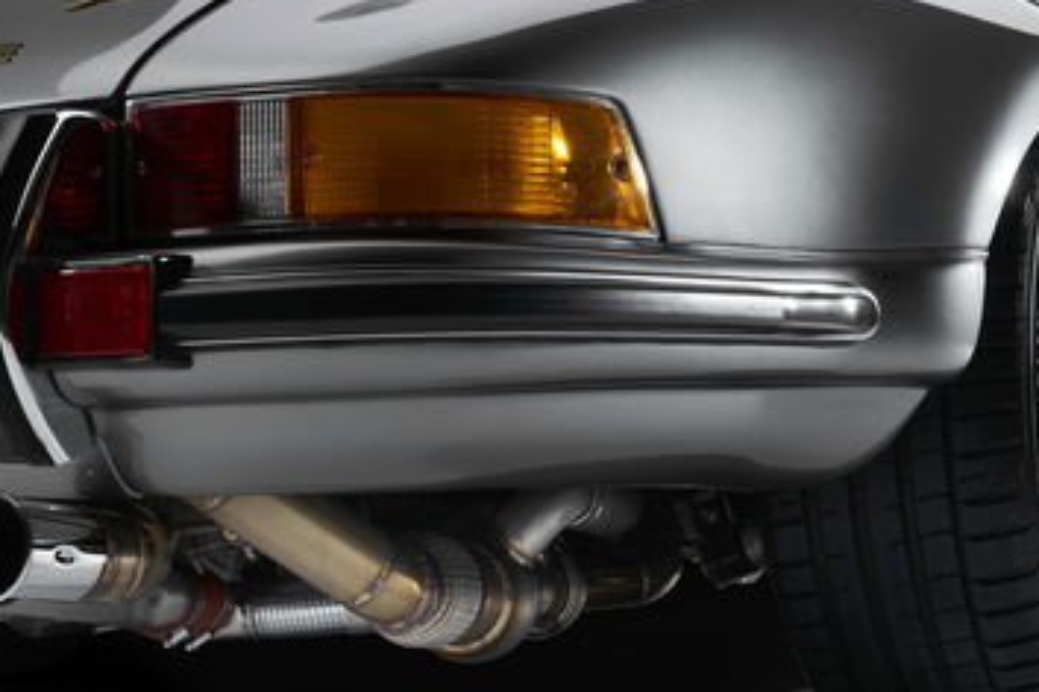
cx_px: 355
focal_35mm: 65
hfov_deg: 30.8
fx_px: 1876
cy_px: 367
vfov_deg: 20.9
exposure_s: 1/100
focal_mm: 30
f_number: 11
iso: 50
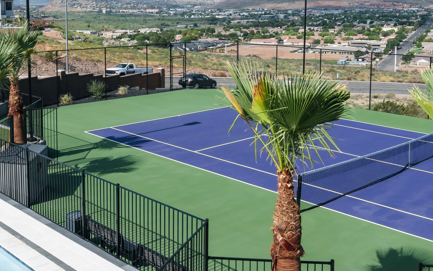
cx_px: 184
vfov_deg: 26.4
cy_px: 56
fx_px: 566
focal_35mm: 48
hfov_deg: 41.7
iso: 250
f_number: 9
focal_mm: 17
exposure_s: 1/800
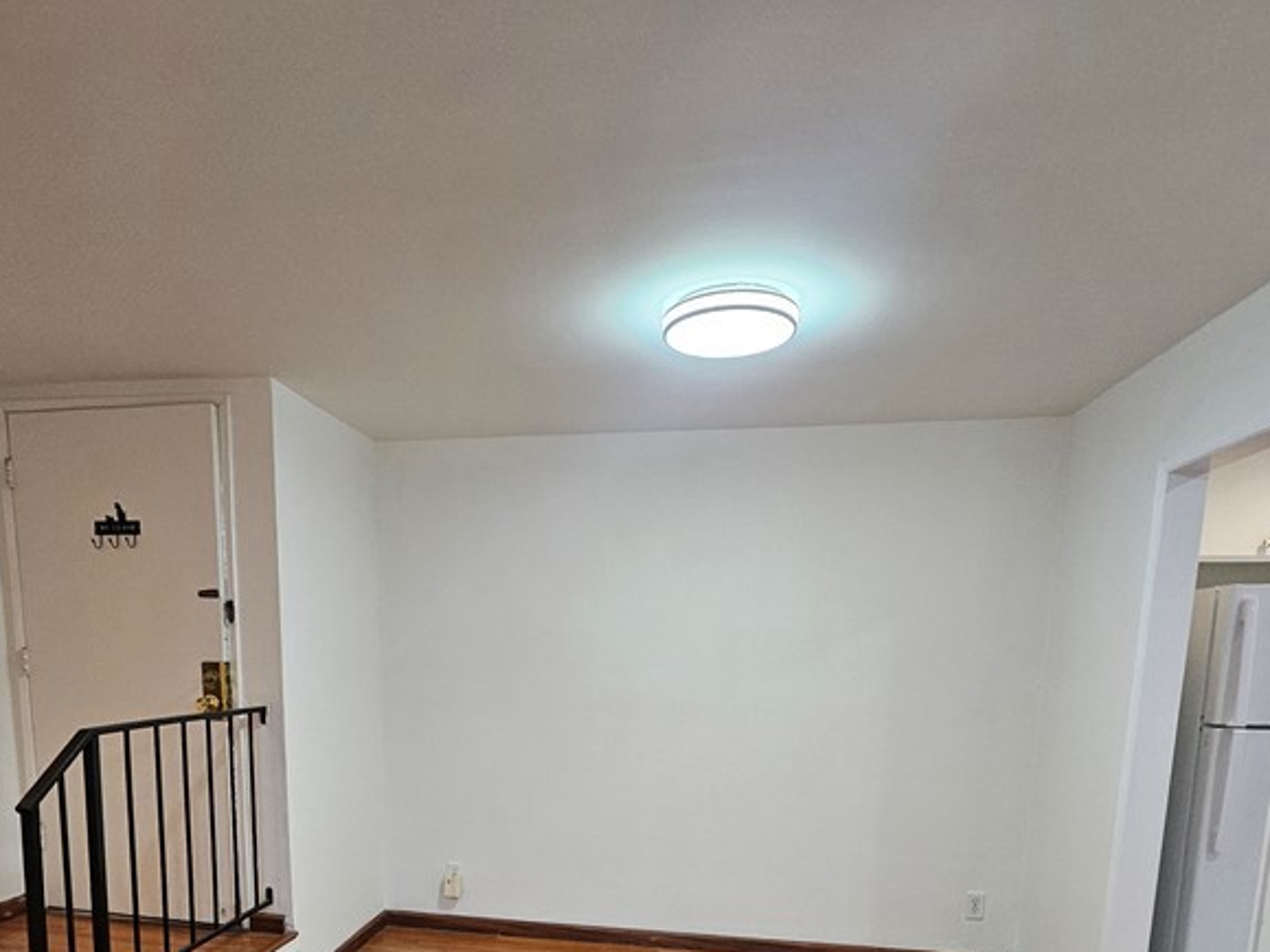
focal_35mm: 23
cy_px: 768
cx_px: 546
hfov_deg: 73.5
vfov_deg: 54.6
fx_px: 844
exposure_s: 1/60
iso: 200
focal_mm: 1.74
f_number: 2.2
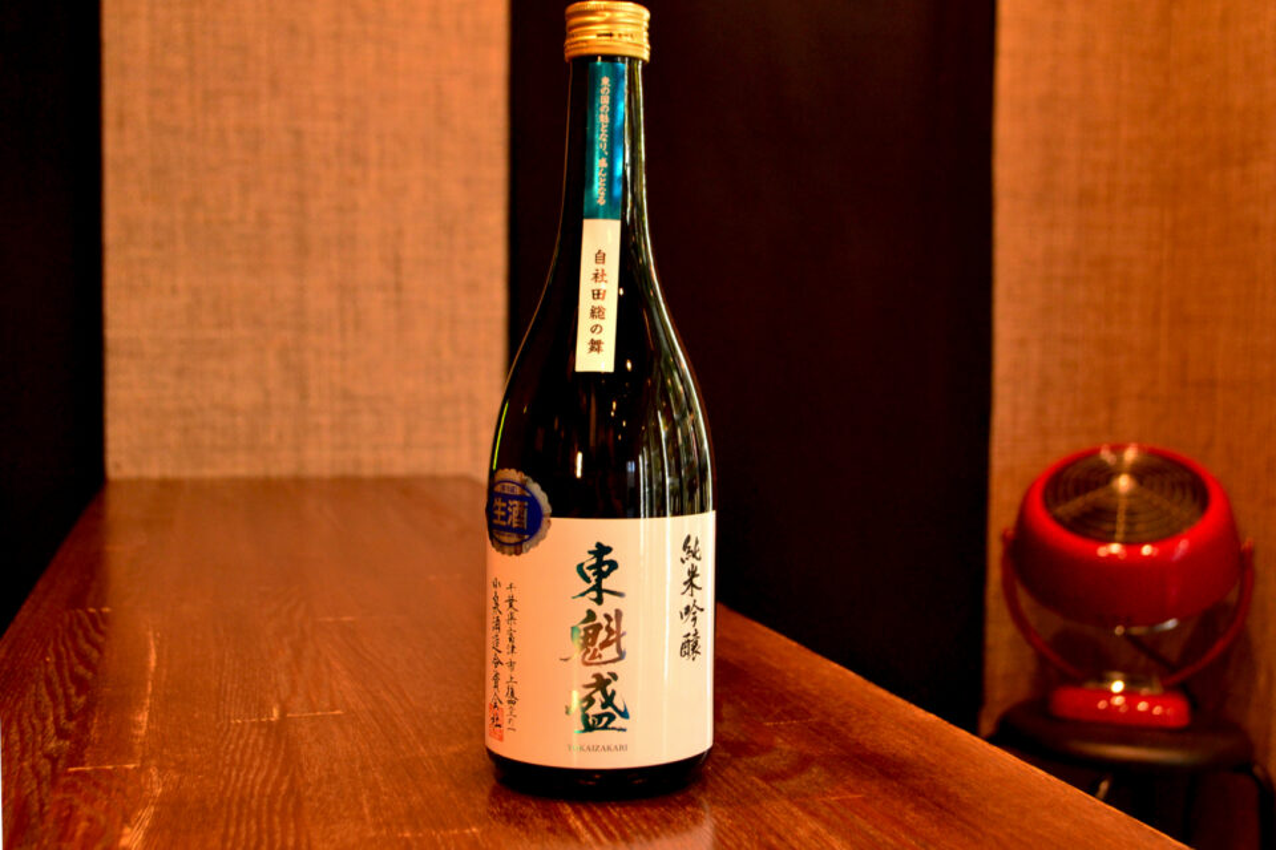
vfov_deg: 34.2
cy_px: 425
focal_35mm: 39
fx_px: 1382
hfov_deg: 49.6
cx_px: 638
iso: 1100
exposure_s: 1/30
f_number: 4.5
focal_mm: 26
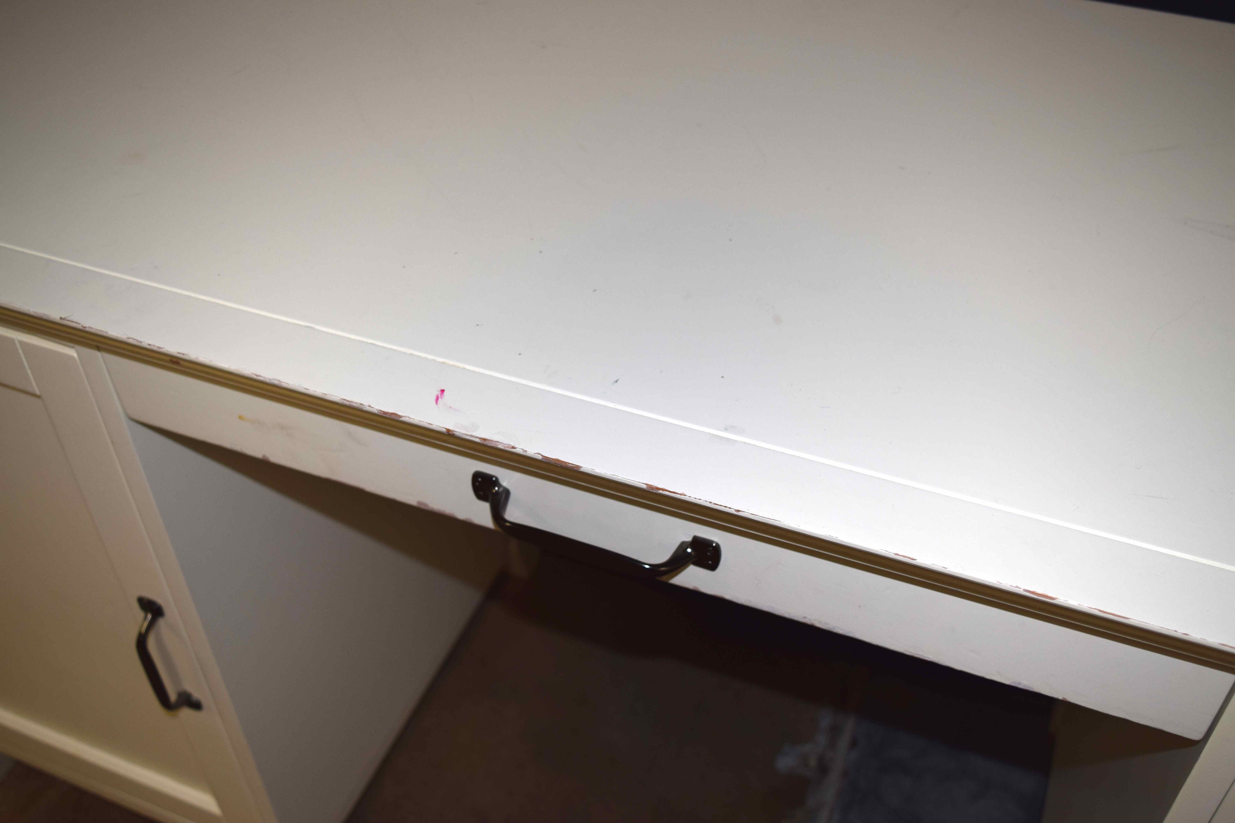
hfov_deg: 51.3
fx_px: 1286
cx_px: 618
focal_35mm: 38
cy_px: 412
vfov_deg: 35.5
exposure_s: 1/80
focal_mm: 25
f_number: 4.5
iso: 250
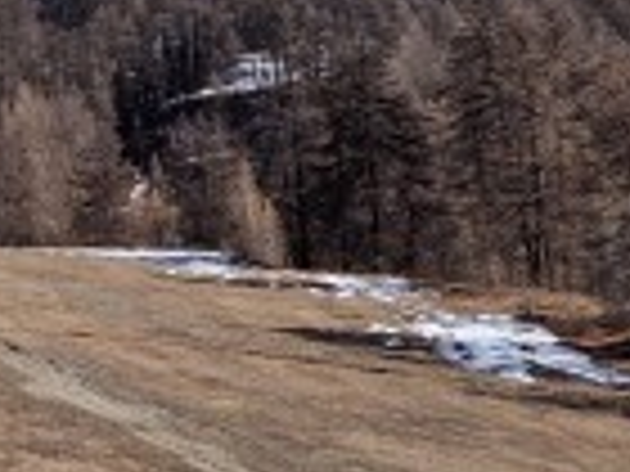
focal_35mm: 168
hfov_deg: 11.1
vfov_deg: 8.8
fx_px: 3058
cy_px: 4
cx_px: -432
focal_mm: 5.4
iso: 50
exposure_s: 1/2020
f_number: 1.8
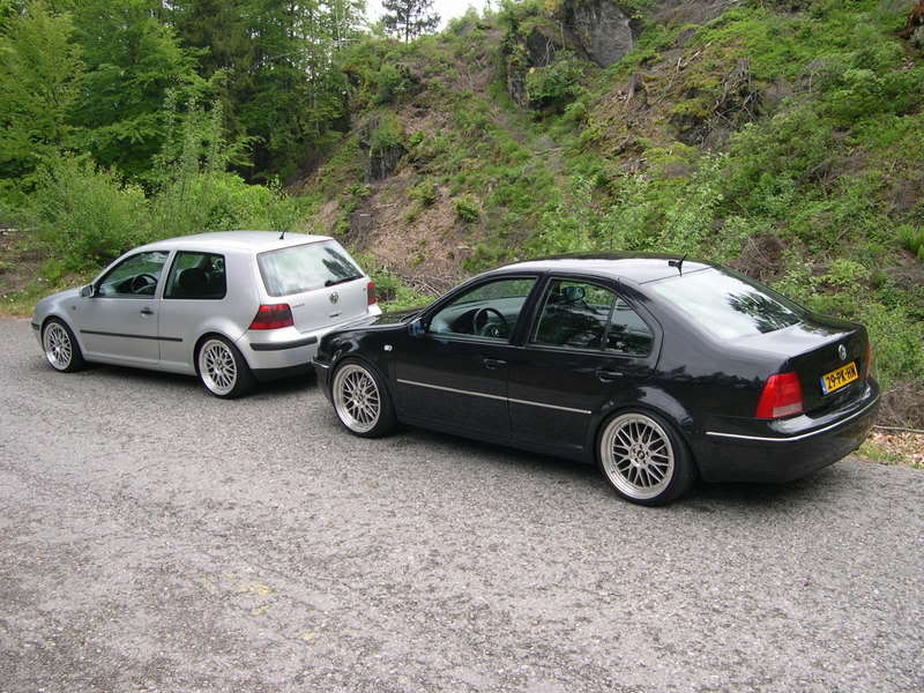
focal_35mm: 38
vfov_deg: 37.7
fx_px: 1014
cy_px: 346
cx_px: 462
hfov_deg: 49.0
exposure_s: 1/488
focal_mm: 8
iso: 100
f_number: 2.8
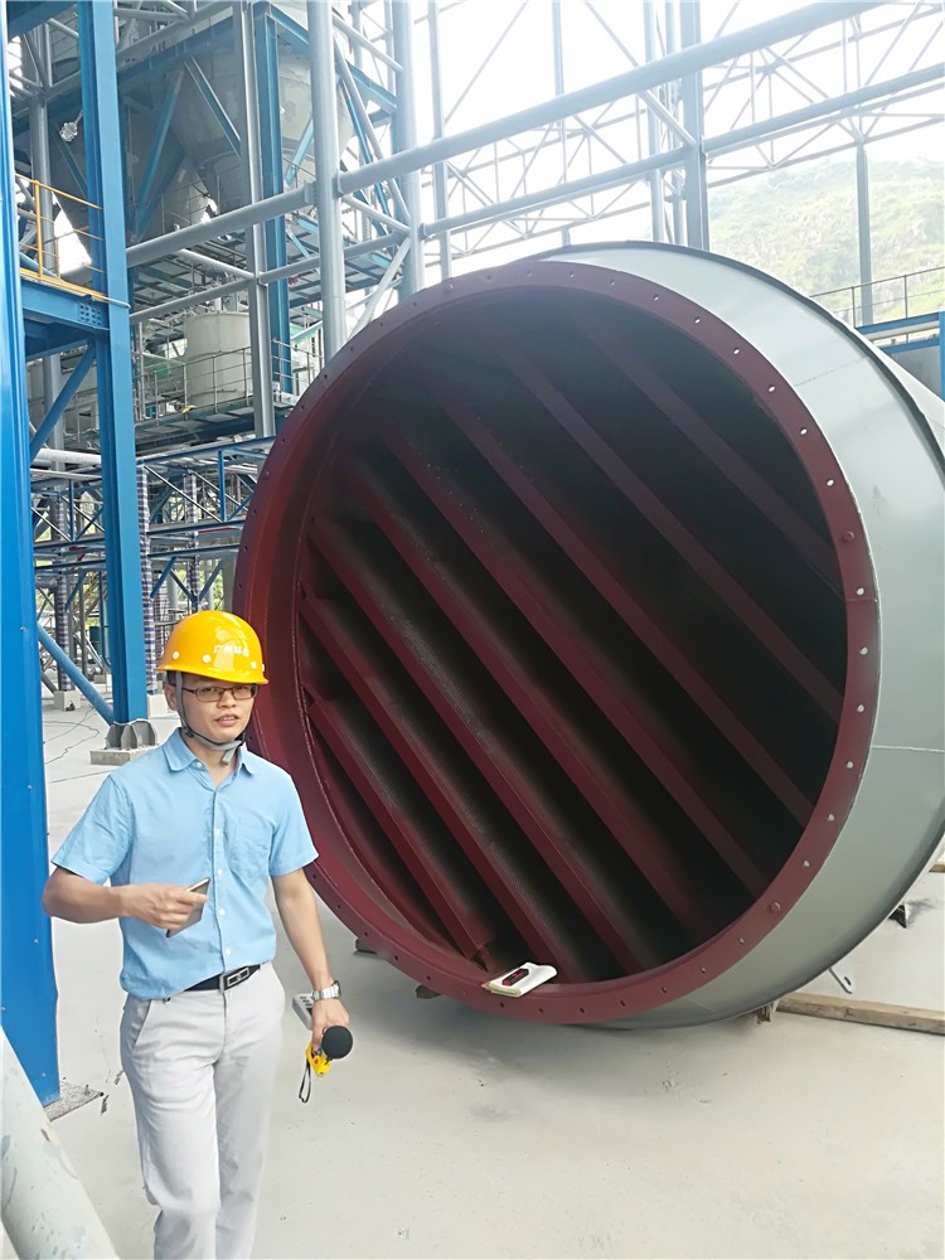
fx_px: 946
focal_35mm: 26
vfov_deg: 67.3
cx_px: 472
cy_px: 630
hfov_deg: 53.1
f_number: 2.2
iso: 50
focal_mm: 3.83
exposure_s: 1/156
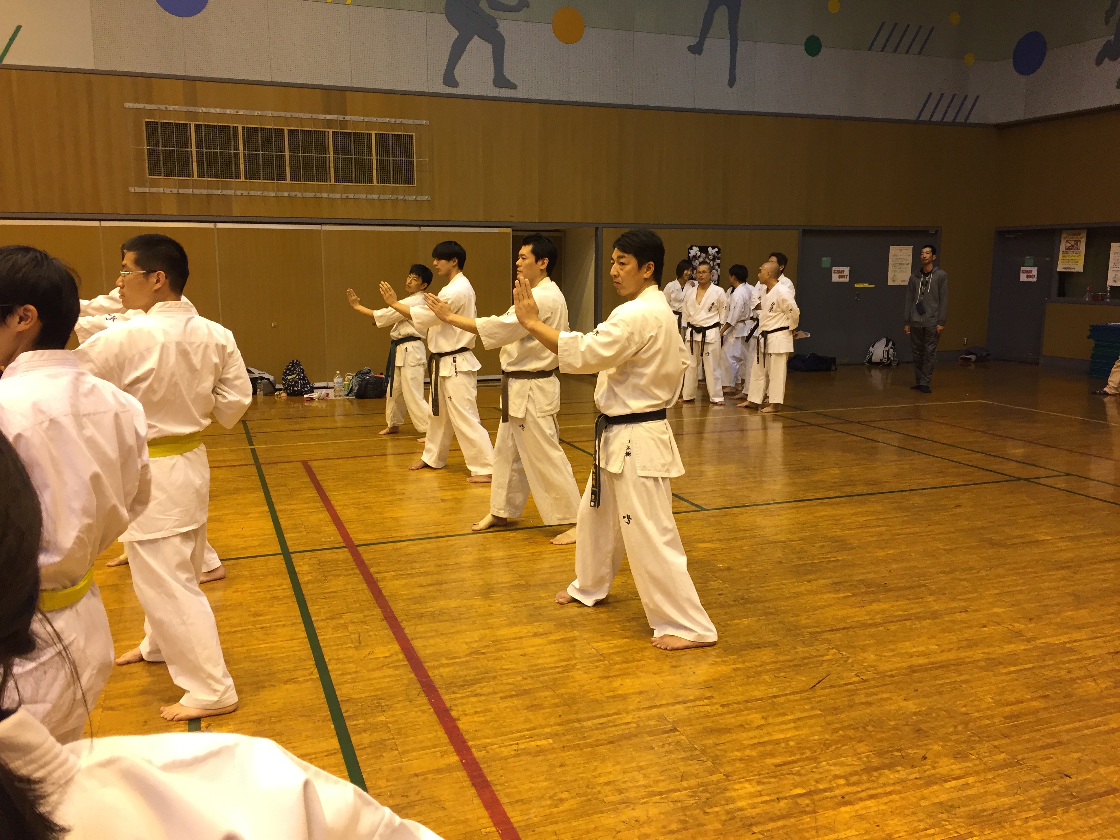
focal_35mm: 29
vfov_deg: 48.2
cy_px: 420
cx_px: 560
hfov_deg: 61.7
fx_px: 938
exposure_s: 1/33
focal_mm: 4.15
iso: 50
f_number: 2.2
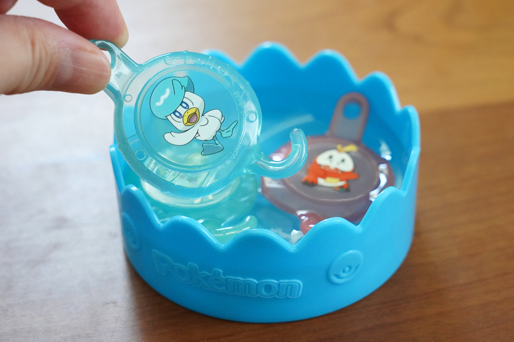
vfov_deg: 13.0
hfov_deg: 19.5
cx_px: 257
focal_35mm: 105
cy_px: 171
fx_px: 1499
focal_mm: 105
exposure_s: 1/125
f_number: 8
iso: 12800
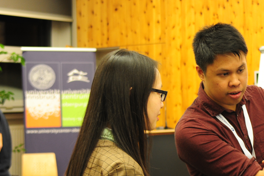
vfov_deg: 13.0
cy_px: 90
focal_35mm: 105
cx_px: 239
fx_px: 770
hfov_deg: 19.1
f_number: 4
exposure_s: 1/25
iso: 1000
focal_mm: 45
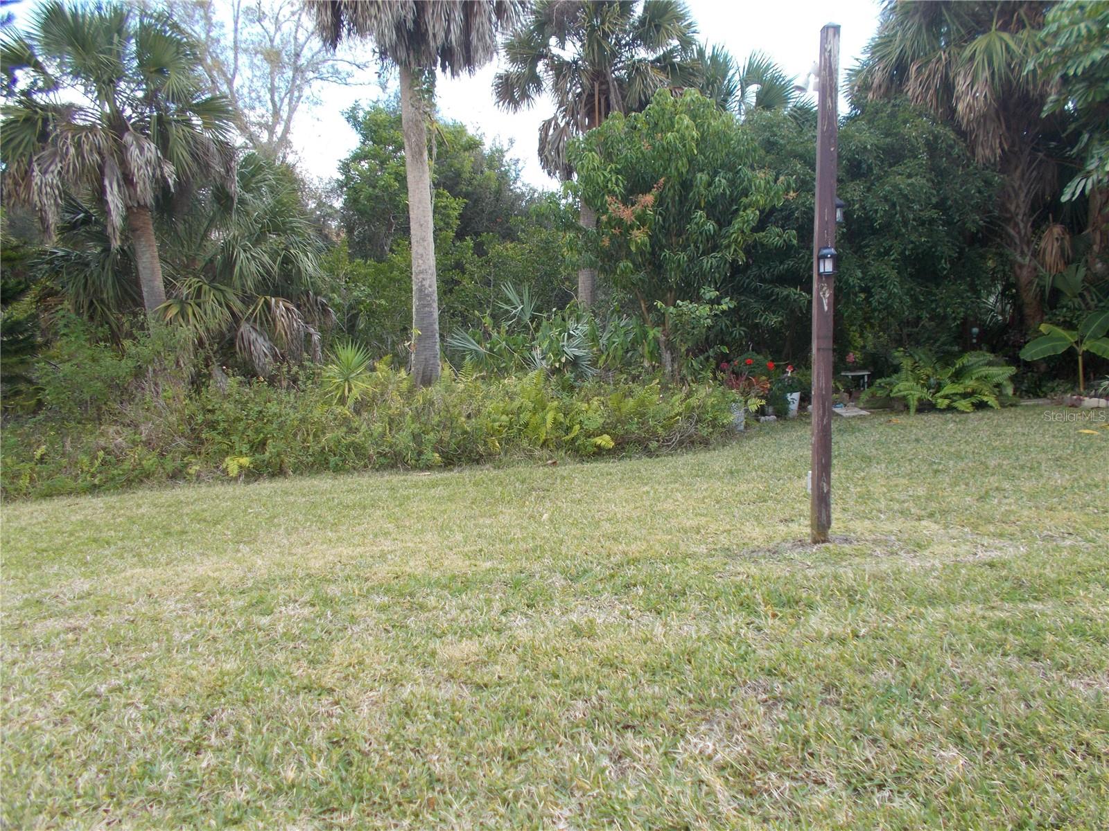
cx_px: 554
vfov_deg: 53.1
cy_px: 416
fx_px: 833
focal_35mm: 26
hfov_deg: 67.3
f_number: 3.2
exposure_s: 1/200
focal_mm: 4.6
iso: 80
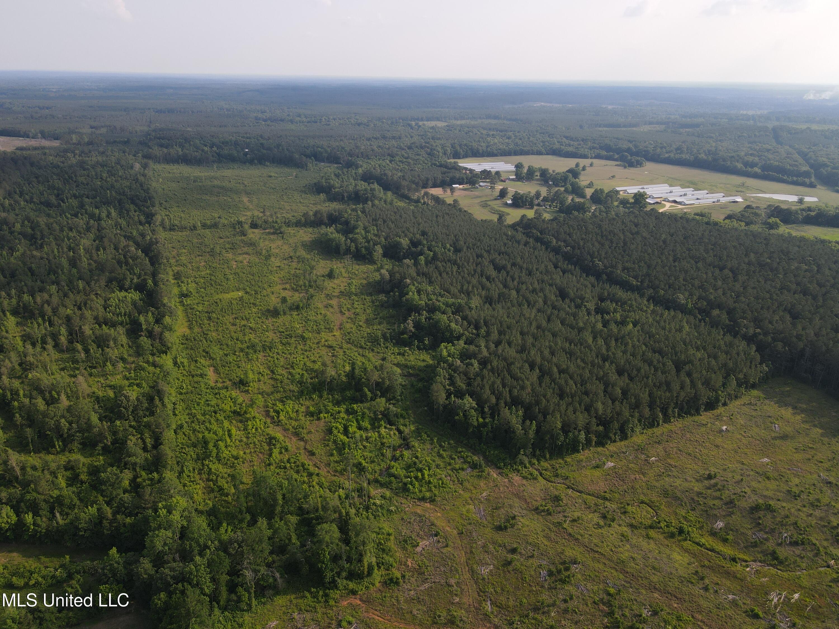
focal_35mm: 24
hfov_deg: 71.6
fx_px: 582
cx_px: 420
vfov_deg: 56.8
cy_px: 314
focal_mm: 4.5
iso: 100
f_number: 2.8
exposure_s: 1/400
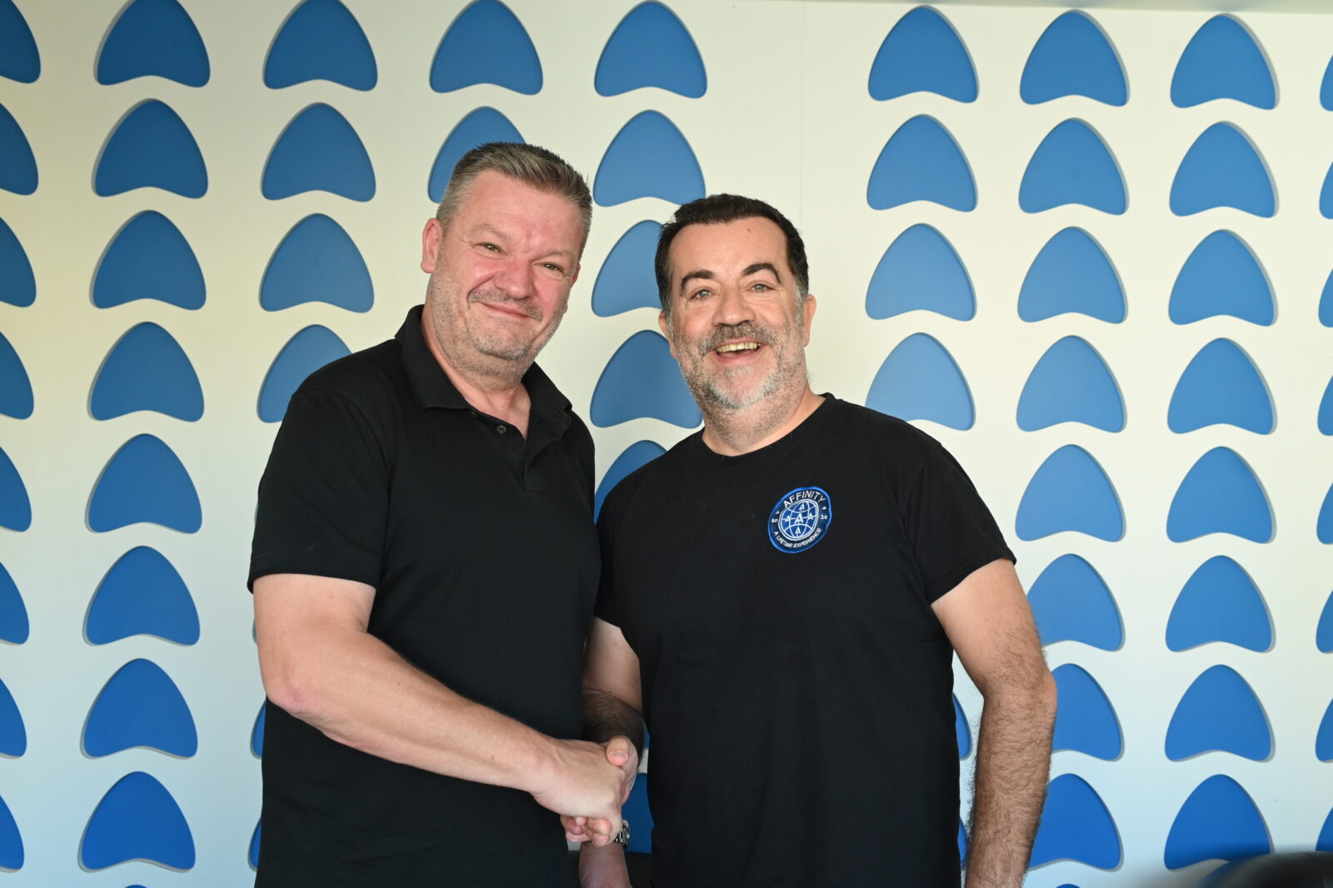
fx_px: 1296
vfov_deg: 37.8
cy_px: 444
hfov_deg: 54.4
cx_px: 666
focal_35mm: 35
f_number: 5.6
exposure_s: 1/125
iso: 1600
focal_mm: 35
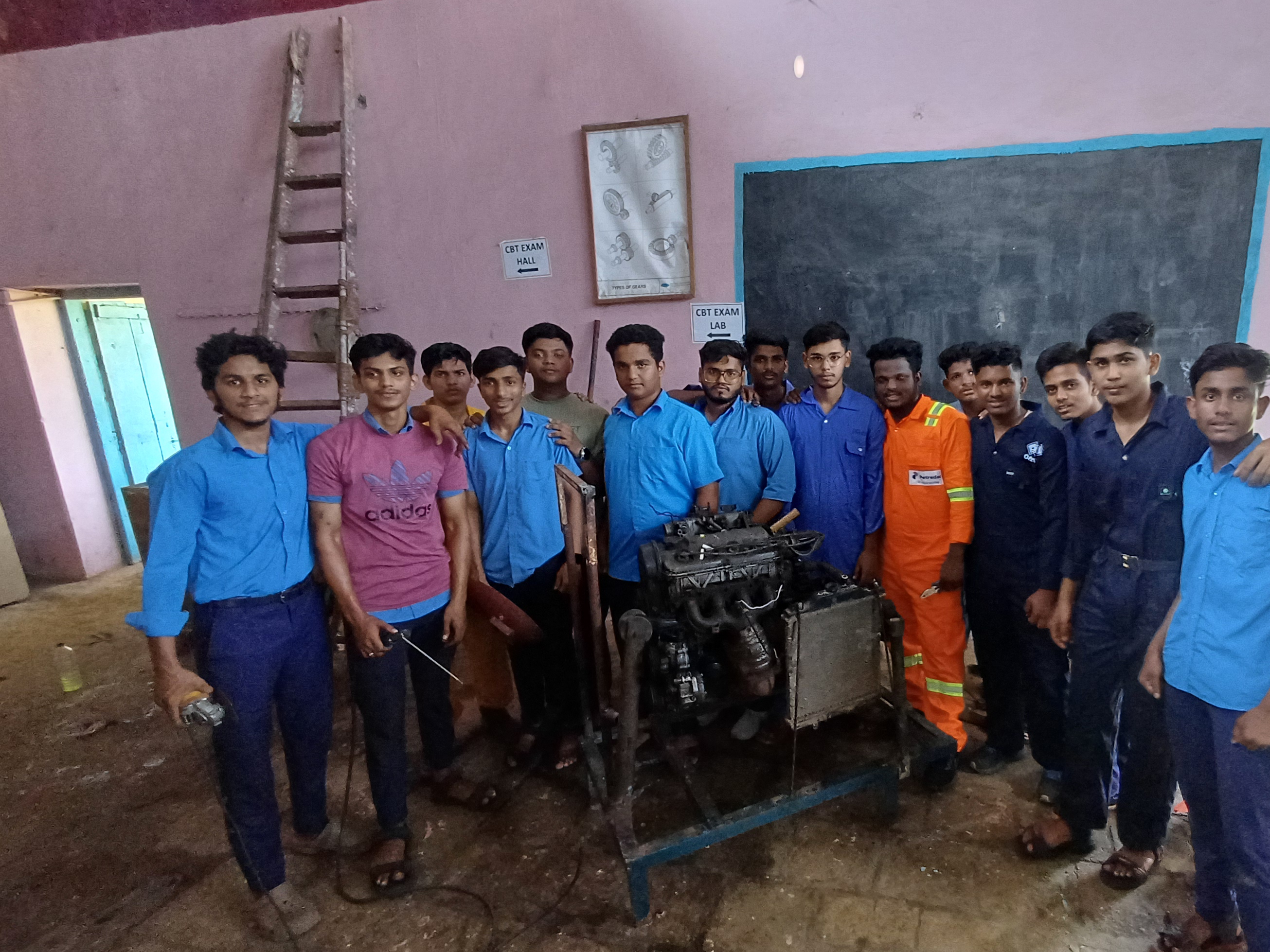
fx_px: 734
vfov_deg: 65.9
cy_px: 506
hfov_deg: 80.4
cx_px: 786
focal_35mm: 20
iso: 250
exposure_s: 1/25
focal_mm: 1.64
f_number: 2.2
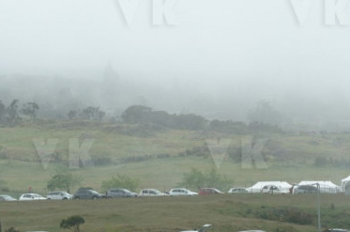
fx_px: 6248
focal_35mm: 644
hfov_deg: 3.2
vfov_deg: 2.1
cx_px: 320
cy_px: 182
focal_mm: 200
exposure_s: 1/250
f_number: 8
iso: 250
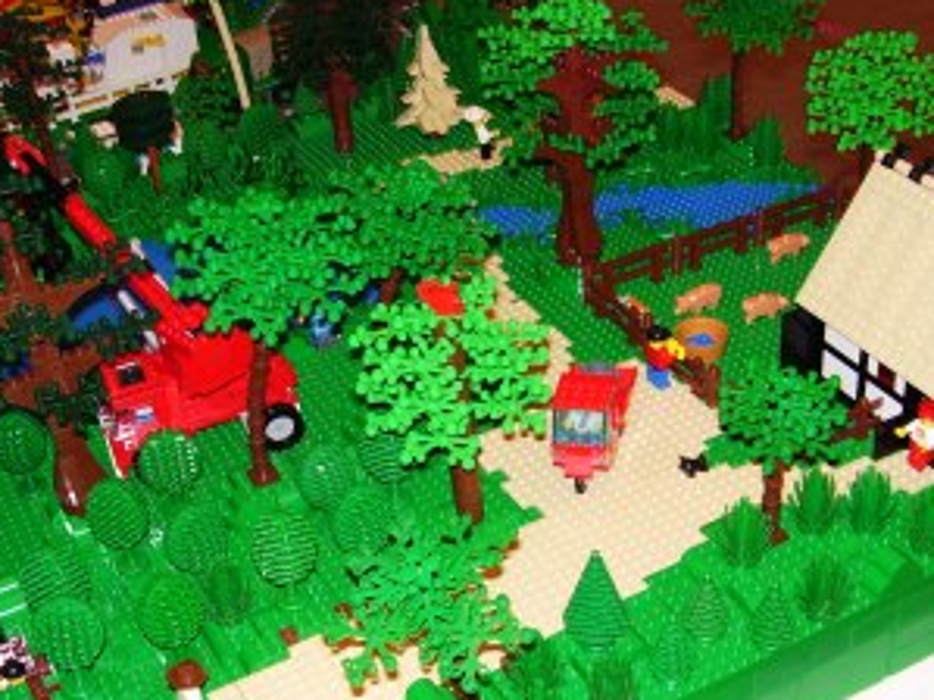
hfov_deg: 35.5
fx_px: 1456
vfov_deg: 26.8
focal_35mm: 54
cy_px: 497
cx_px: 428
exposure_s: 1/60
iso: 80
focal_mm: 6
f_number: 2.7
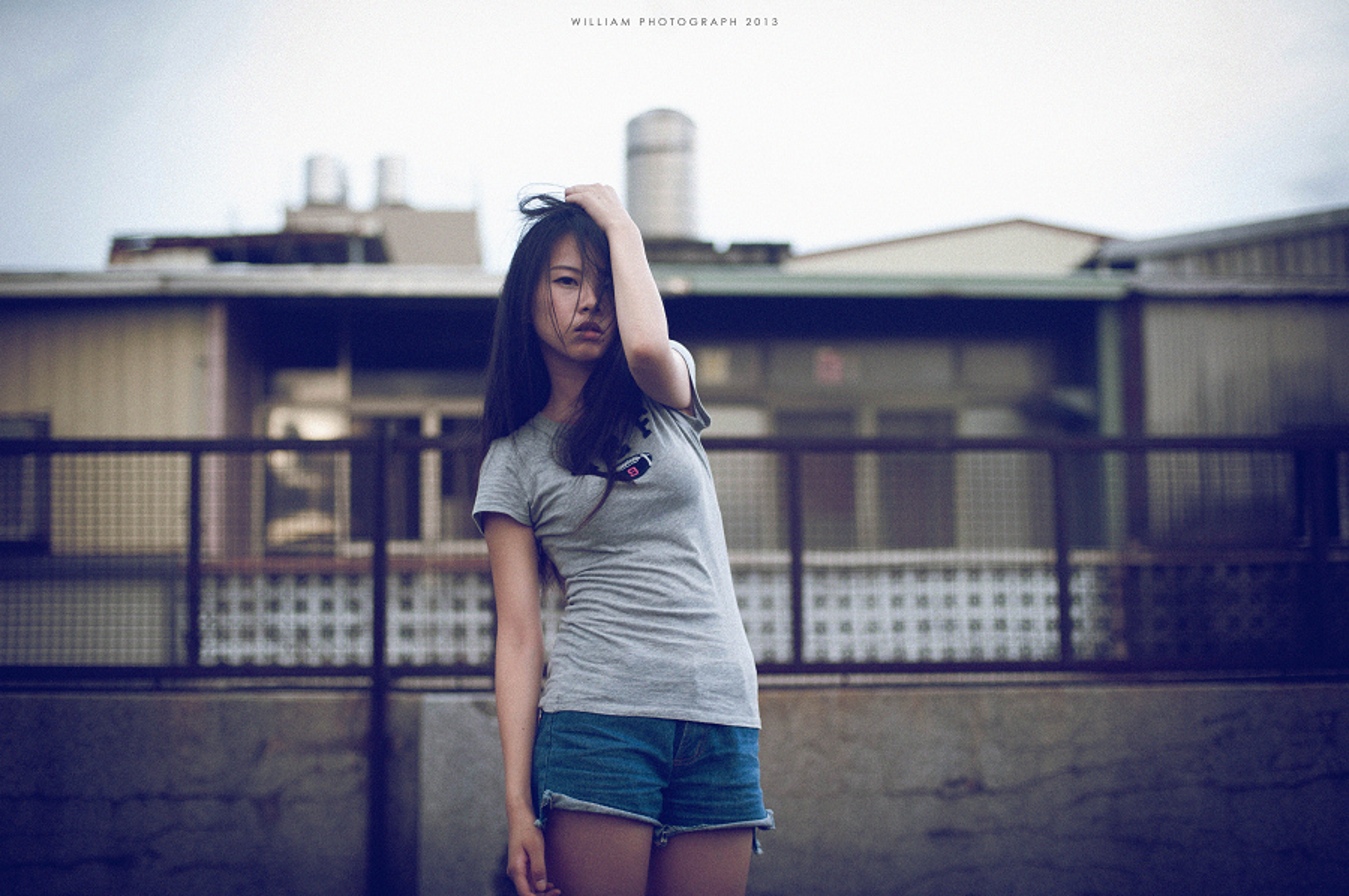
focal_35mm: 50
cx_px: 674
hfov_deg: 39.6
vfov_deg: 26.9
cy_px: 448
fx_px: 1872
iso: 160
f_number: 2
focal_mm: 50
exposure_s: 1/320
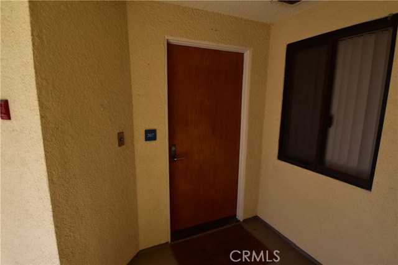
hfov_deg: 92.5
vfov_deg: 69.6
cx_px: 199
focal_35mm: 17
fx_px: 191
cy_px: 132
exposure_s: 1/160
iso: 400
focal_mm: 11.5
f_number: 9
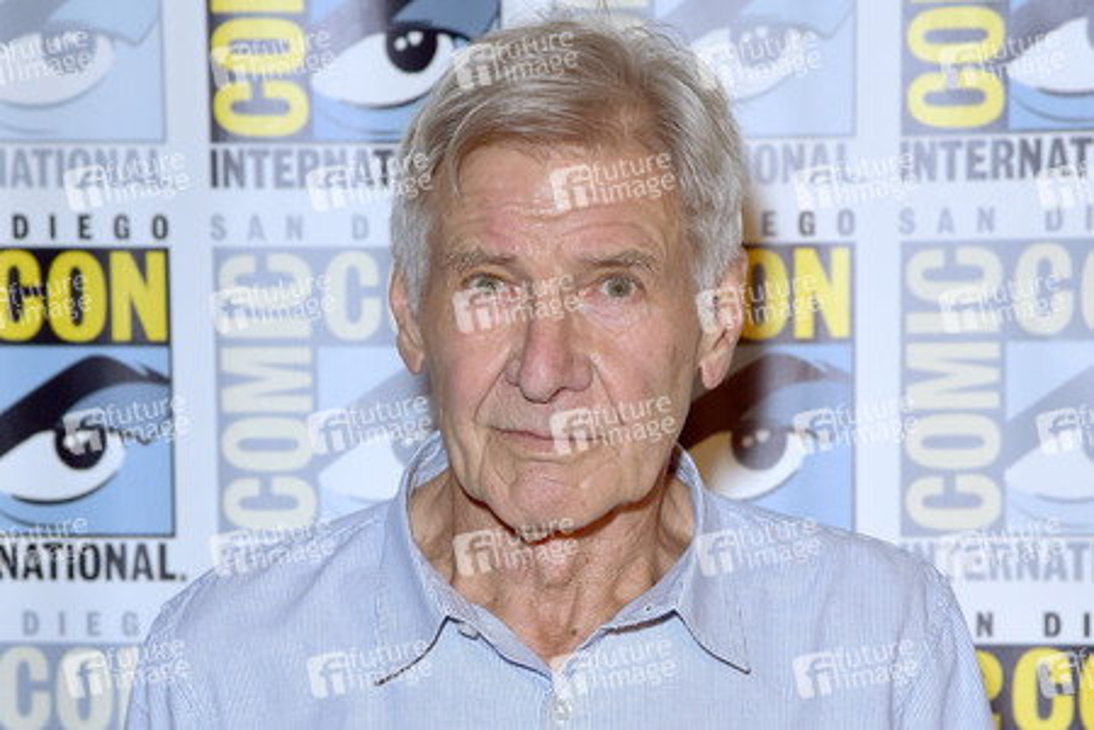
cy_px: 365
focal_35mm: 100
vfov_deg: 13.7
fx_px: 3039
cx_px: 547
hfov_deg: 20.4
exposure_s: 1/250
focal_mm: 100
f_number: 6.3
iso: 800
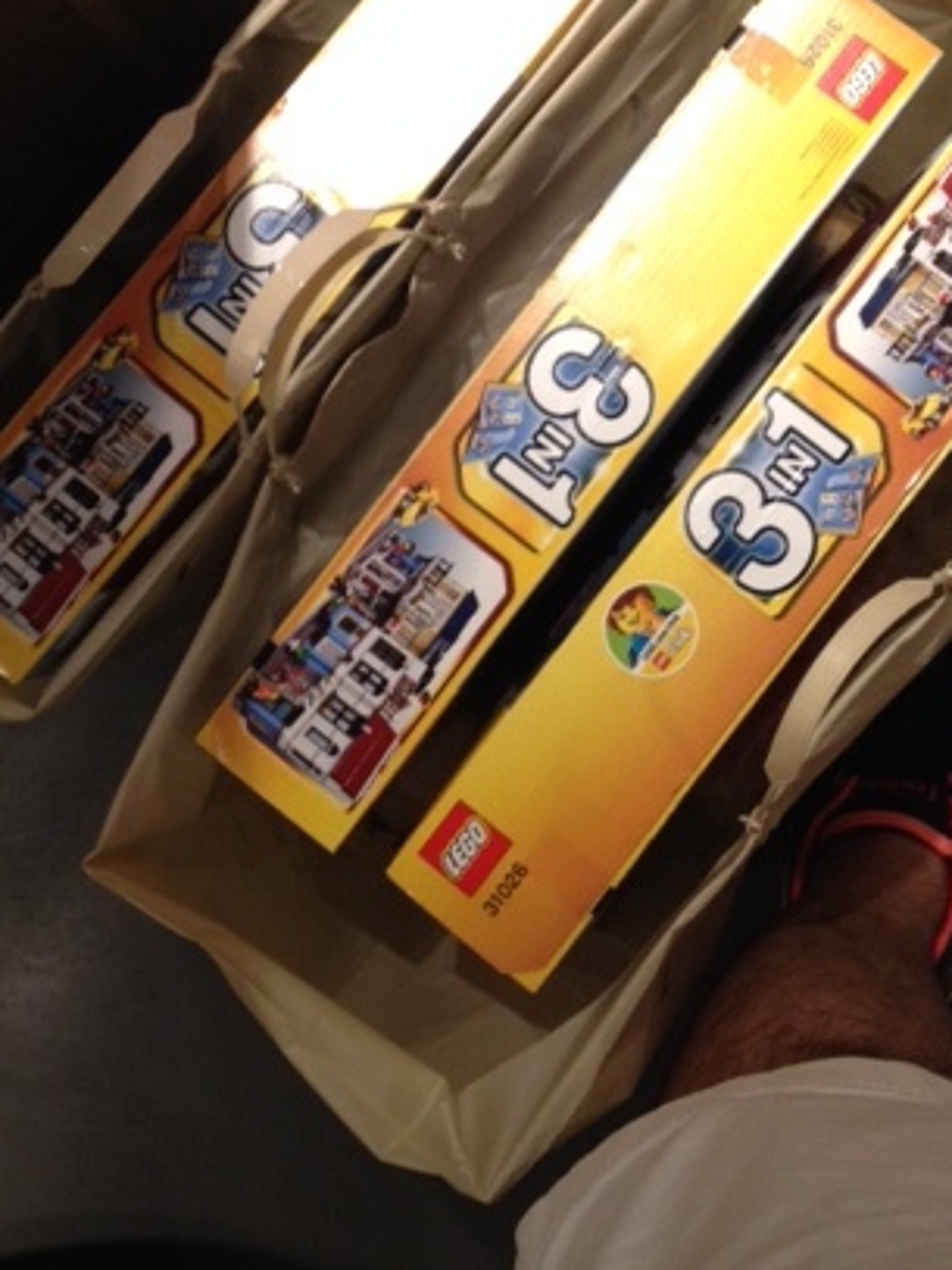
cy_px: 315
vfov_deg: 34.2
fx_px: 2018
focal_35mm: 55
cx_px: 496
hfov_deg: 26.5
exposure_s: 1/20
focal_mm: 4.28
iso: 160
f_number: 2.4
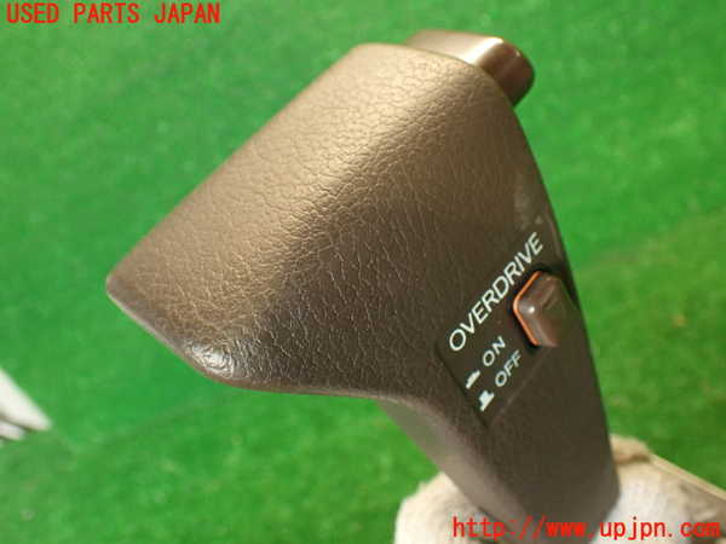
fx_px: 671
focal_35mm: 32
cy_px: 272
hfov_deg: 56.8
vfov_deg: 44.2
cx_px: 363
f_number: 2.4
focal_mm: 5.79
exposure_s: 1/30
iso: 320
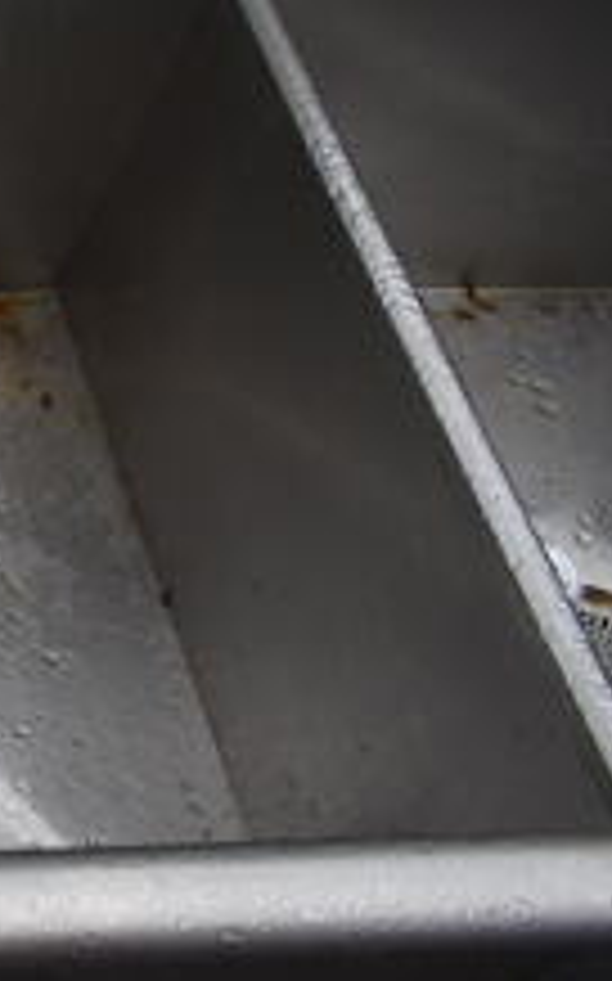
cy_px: 158
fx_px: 2058
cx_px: -716
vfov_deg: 26.2
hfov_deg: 13.7
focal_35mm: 77
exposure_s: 1/160
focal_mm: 18
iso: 100
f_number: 6.3
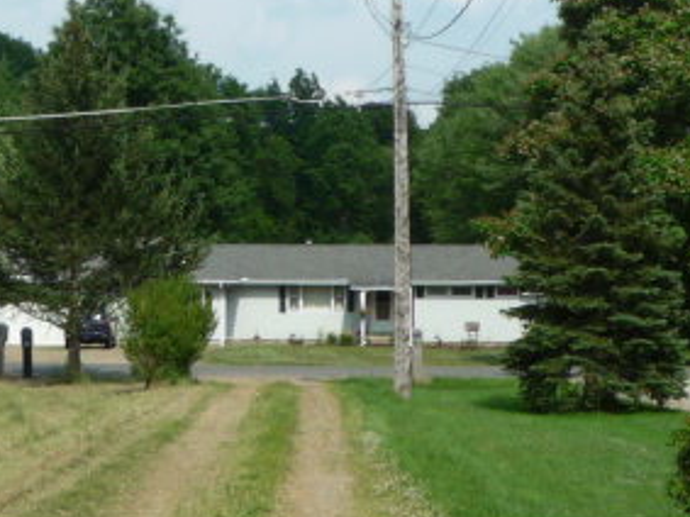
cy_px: 217
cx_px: 178
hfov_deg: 18.8
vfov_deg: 14.2
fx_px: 2072
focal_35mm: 104
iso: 100
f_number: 4
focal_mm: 4.5
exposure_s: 1/800
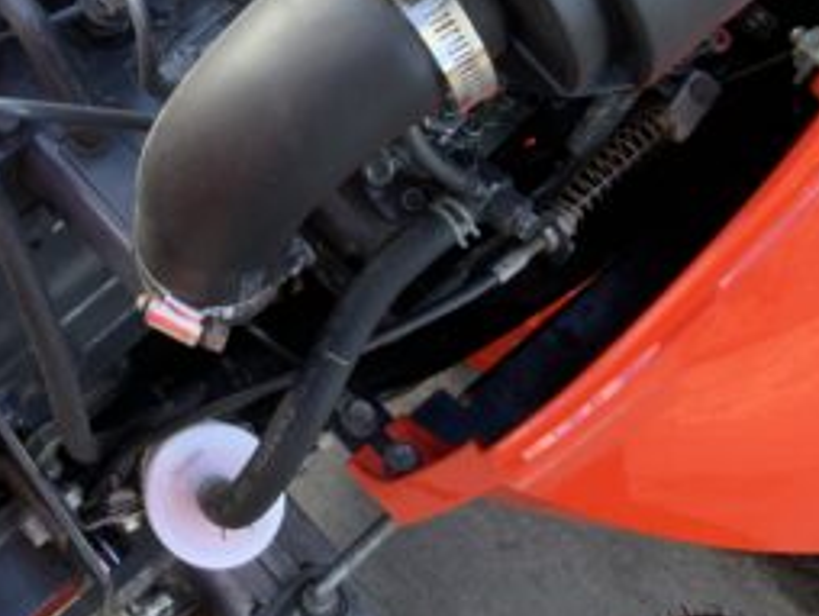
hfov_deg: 25.5
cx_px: 19
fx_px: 1729
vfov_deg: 19.5
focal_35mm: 73
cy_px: -19
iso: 20
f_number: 1.8
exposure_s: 1/122
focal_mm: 3
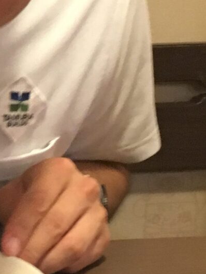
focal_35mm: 140
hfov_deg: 10.2
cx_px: -128
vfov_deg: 14.0
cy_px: 41
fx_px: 1110
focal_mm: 4.15
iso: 400
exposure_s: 1/15
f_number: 2.2
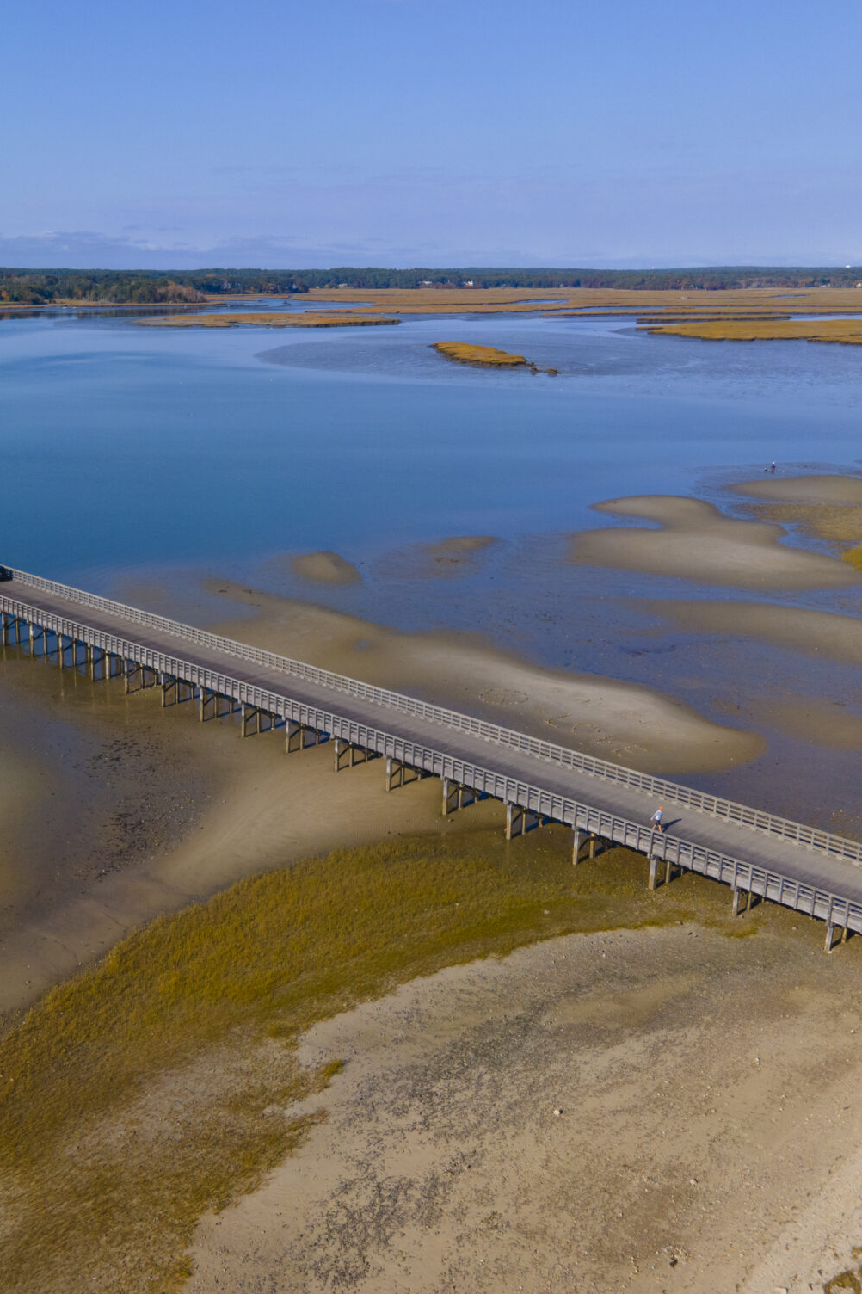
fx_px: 1222
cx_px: 256
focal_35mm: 34
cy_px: 638
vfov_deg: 55.8
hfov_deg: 38.2
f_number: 2.8
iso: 100
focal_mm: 4.5
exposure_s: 1/800
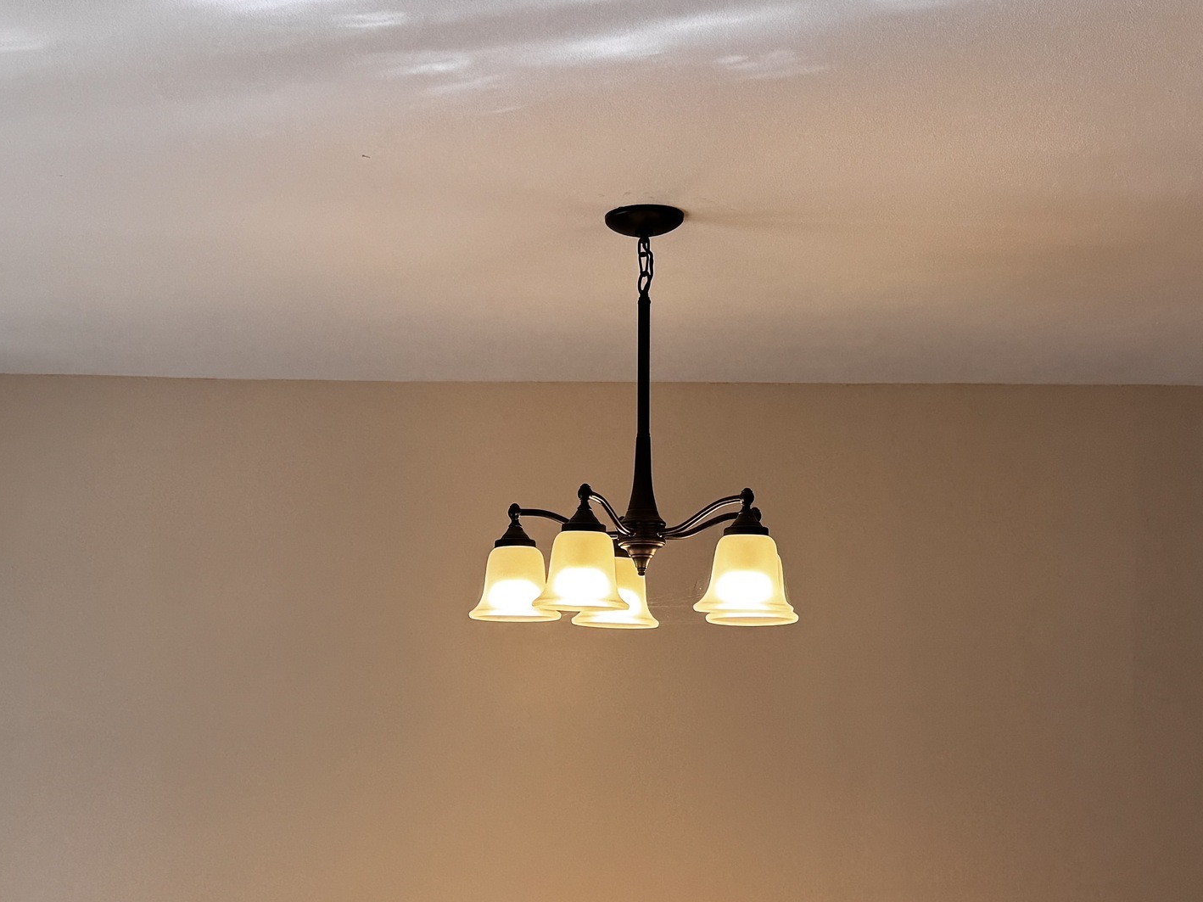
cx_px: 481
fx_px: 1807
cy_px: 841
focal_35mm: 52
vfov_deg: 26.9
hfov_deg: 36.7
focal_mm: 6.76
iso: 80
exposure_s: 1/120
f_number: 1.78
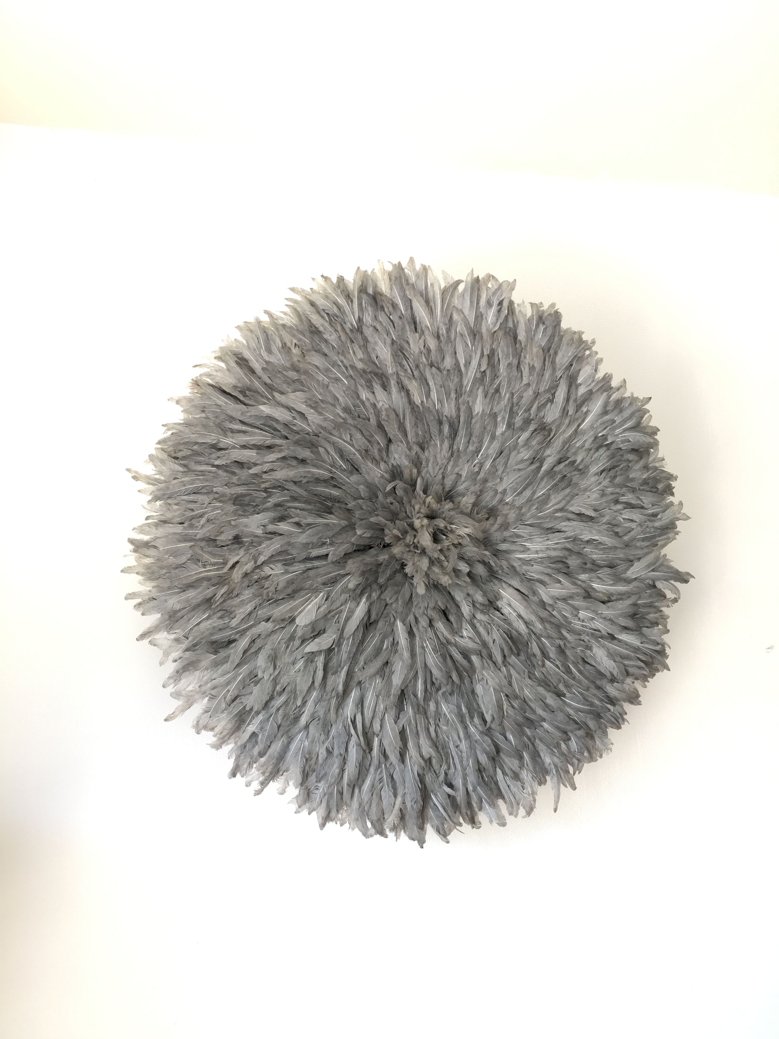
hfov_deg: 48.2
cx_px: 390
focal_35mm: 29
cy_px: 520
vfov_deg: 61.7
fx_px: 870
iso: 50
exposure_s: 1/33
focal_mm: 4.15
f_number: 2.2
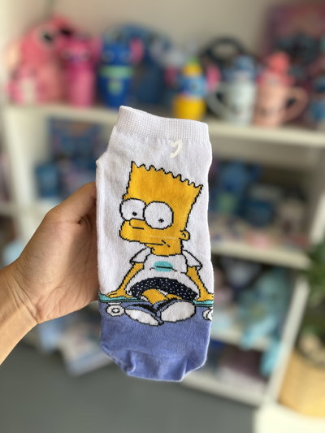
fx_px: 325
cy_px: 216
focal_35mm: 26
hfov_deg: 53.1
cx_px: 162
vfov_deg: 67.3
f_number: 1.6
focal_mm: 5.96
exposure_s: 1/475
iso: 50
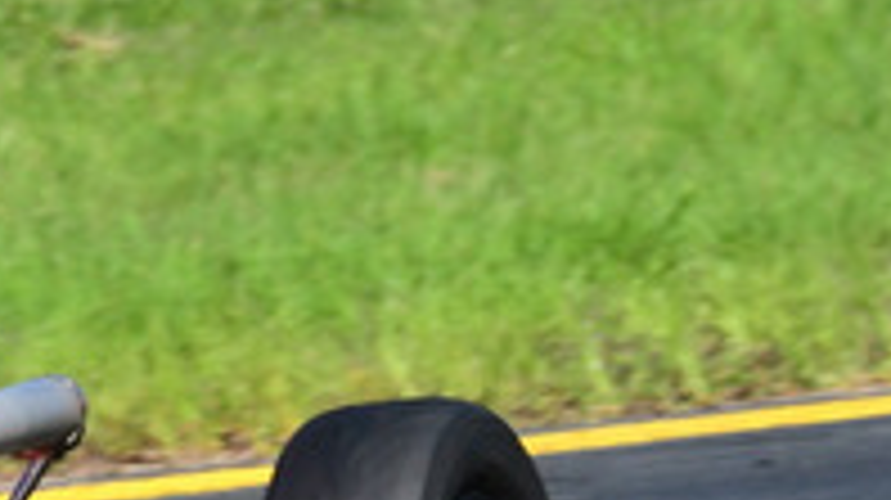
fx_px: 61543
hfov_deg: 0.8
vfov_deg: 0.5
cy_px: 509
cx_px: -608
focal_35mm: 2607
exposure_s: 1/640
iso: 500
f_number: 11
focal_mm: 410
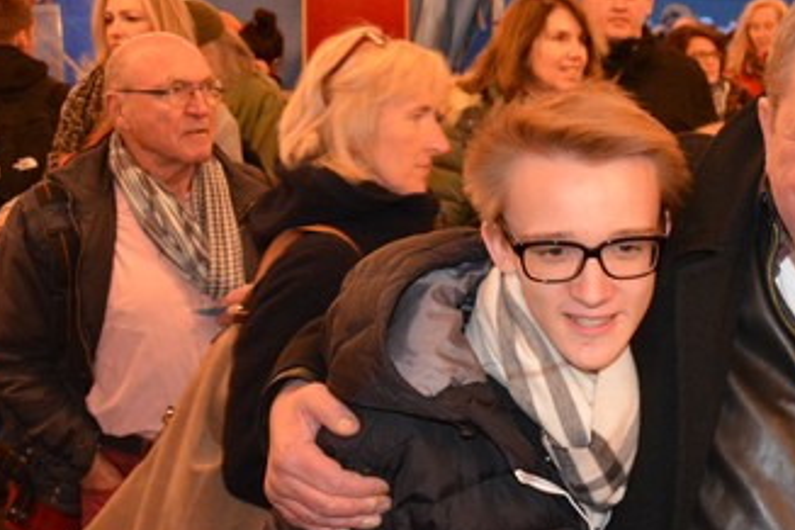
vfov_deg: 20.5
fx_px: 1457
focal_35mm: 66
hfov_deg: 29.0
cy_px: 373
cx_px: 744
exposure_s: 1/60
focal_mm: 18
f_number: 3.5
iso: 2800
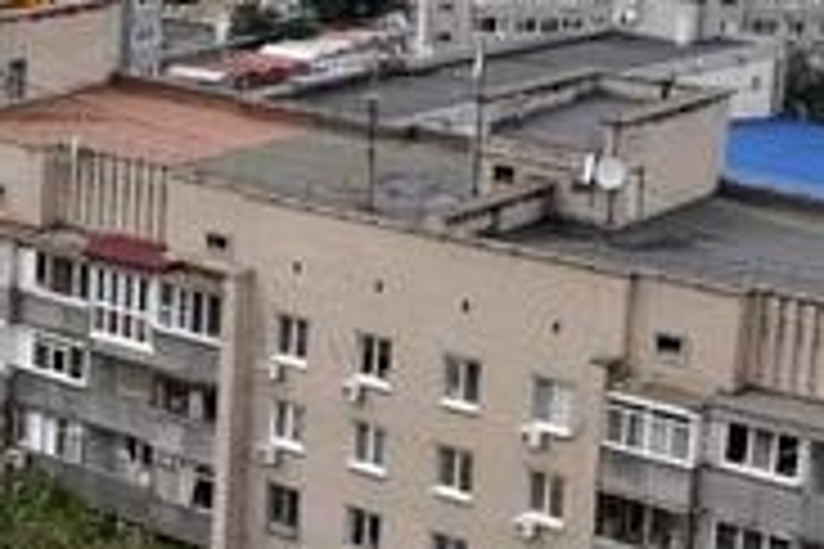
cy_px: 155
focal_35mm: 118
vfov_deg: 11.6
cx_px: -306
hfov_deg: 16.2
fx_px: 2701
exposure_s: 1/320
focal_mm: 18
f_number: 9
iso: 200
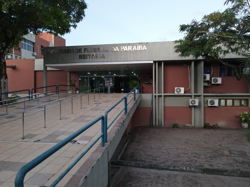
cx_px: 125
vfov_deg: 56.8
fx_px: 173
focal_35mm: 24
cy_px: 94
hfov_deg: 71.6
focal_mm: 4.5
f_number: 2.8
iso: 210
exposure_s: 1/15
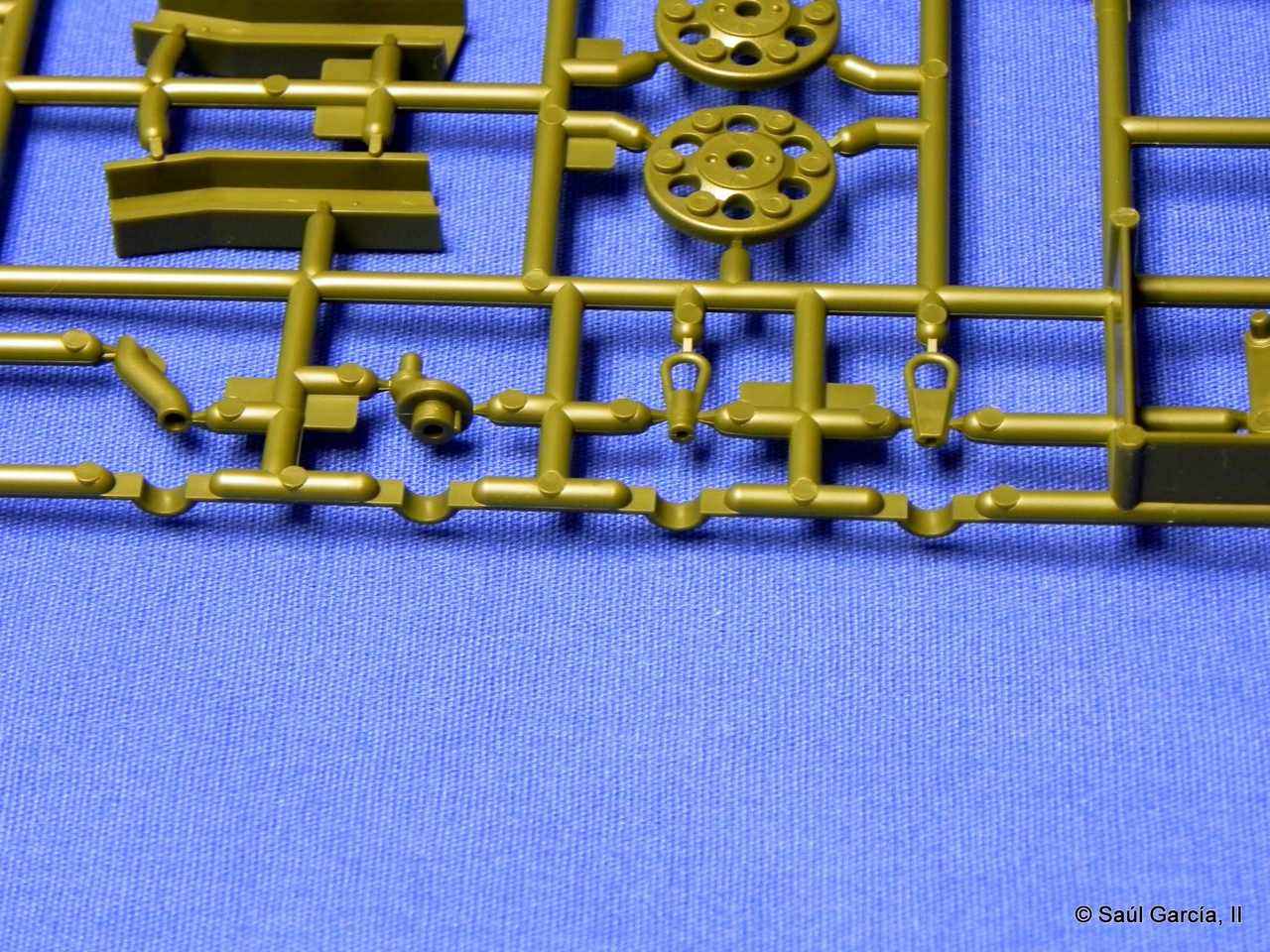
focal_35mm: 129
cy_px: 476
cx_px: 635
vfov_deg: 11.5
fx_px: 4733
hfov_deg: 15.3
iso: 400
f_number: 4.5
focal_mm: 23
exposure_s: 1/9.7
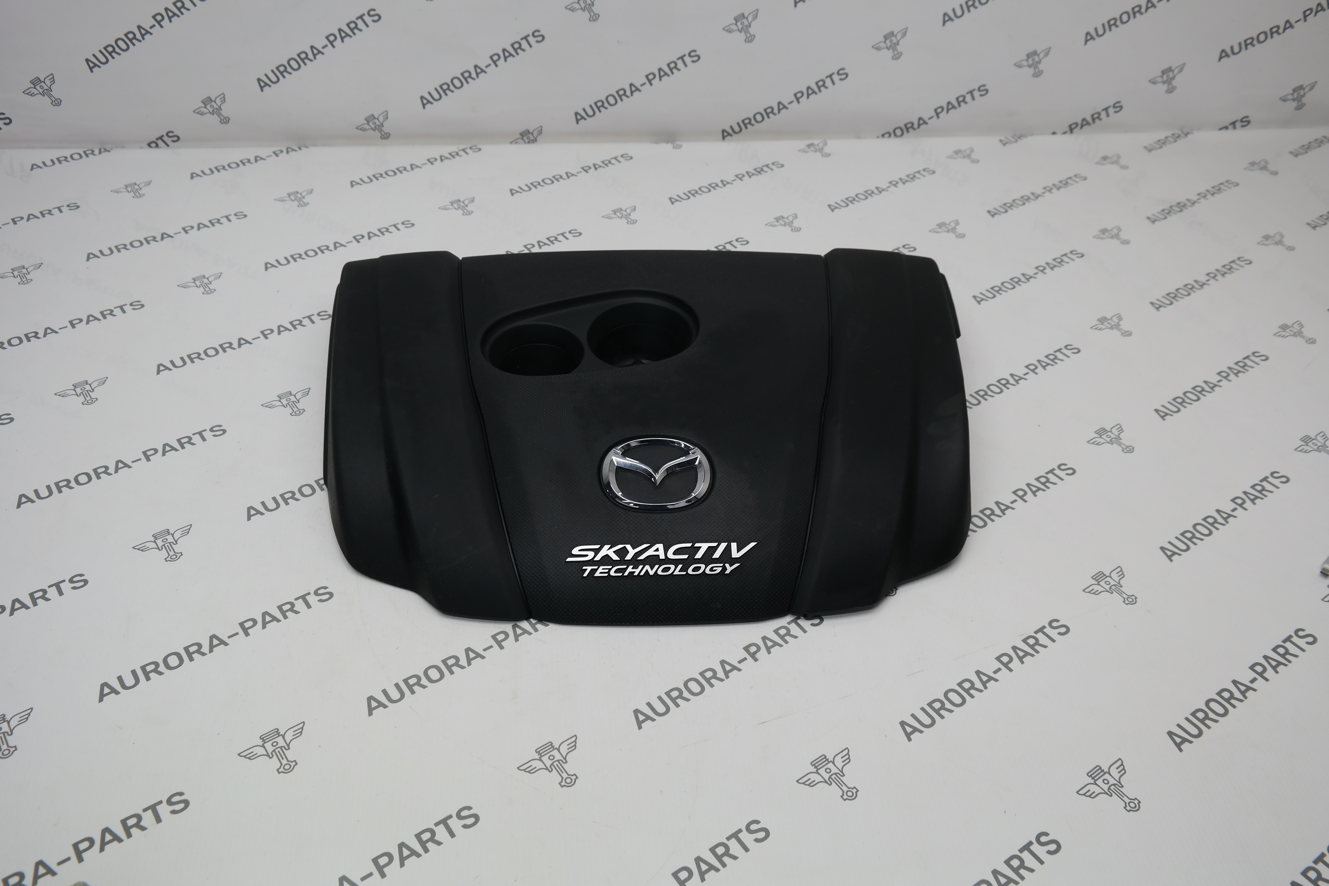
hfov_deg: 61.9
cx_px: 664
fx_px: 1107
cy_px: 443
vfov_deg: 43.6
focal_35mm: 30
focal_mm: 20
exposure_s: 1/50
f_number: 5.6
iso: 200
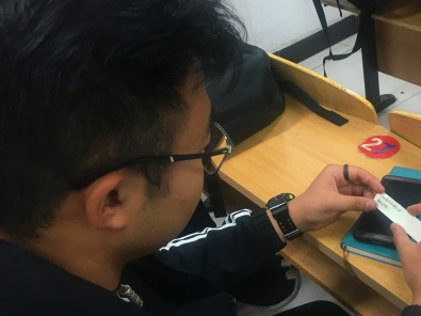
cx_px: 273
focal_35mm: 47
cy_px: 187
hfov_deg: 40.1
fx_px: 571
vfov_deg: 30.8
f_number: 2.2
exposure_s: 1/33
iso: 100
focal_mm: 4.15
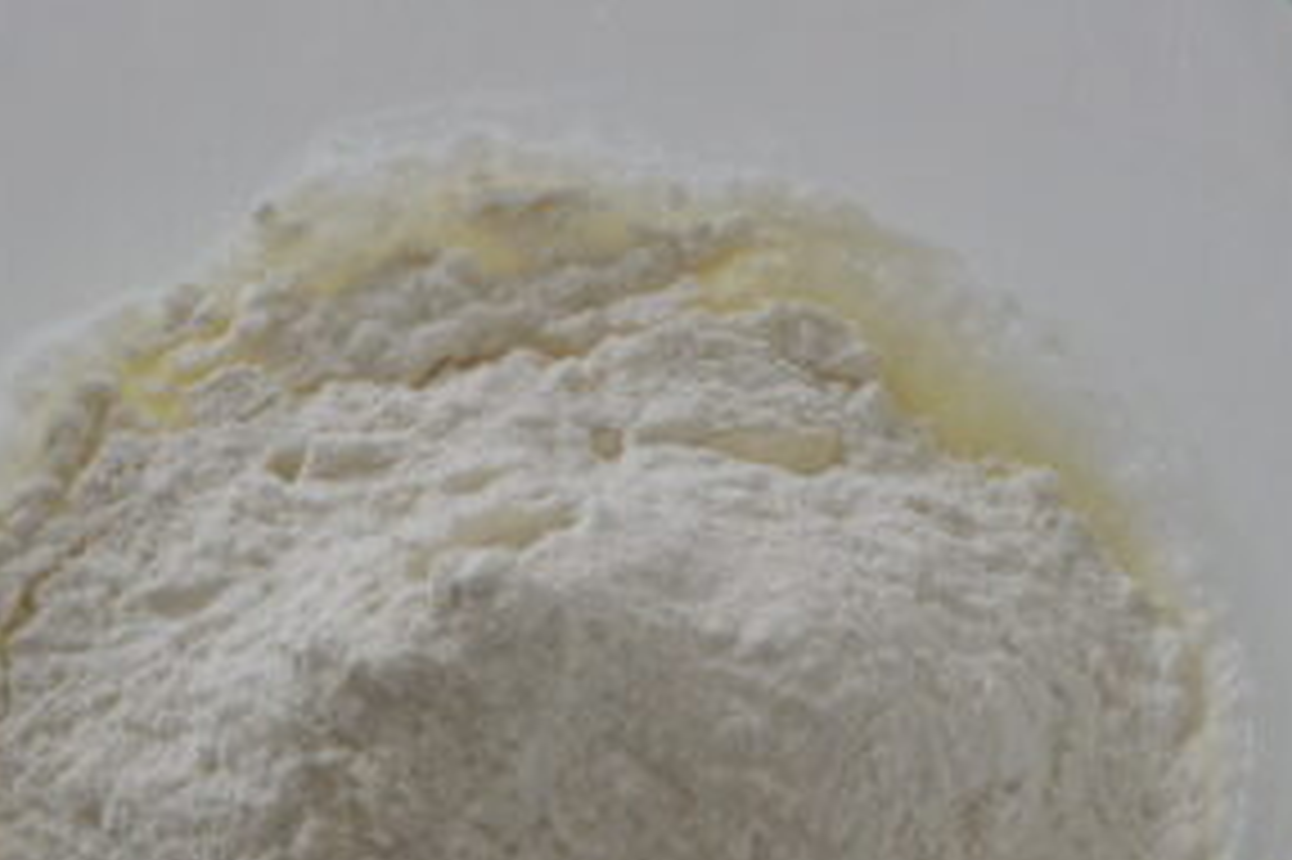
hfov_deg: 11.2
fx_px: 6564
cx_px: 545
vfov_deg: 7.5
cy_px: 579
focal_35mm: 183
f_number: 13
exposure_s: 1/50
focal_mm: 50
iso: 3200
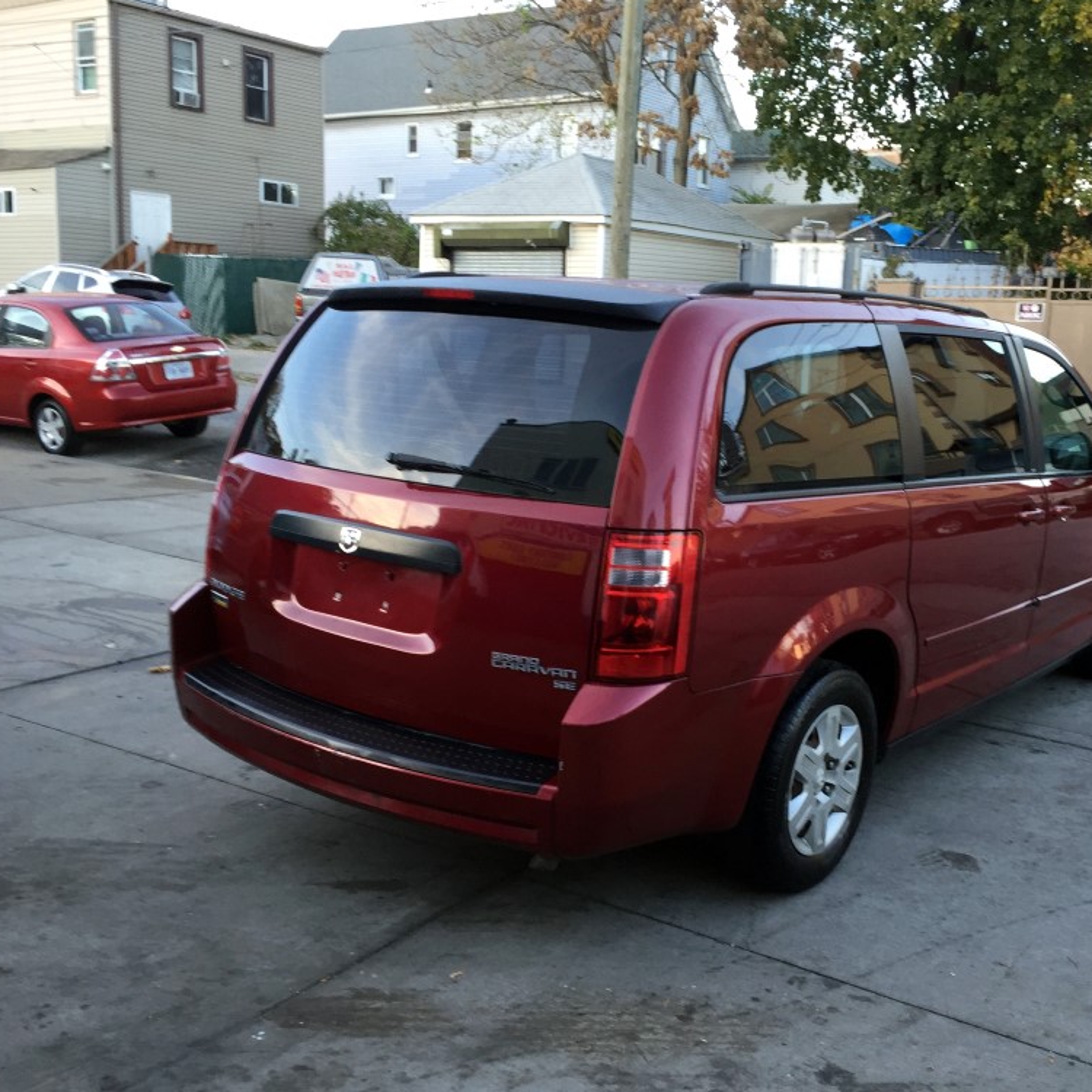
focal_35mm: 35
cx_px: 684
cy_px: 556
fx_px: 1249
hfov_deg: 46.8
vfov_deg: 47.2
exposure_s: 1/120
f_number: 2.2
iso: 50
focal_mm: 4.15
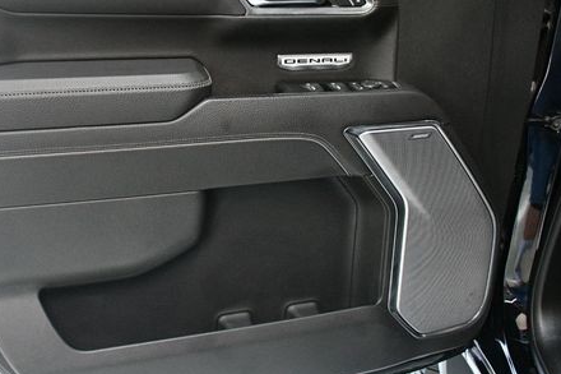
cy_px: 129
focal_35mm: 48
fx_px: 748
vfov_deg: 27.9
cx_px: 238
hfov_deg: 41.0
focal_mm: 22
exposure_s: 1/60
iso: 3200
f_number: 3.5
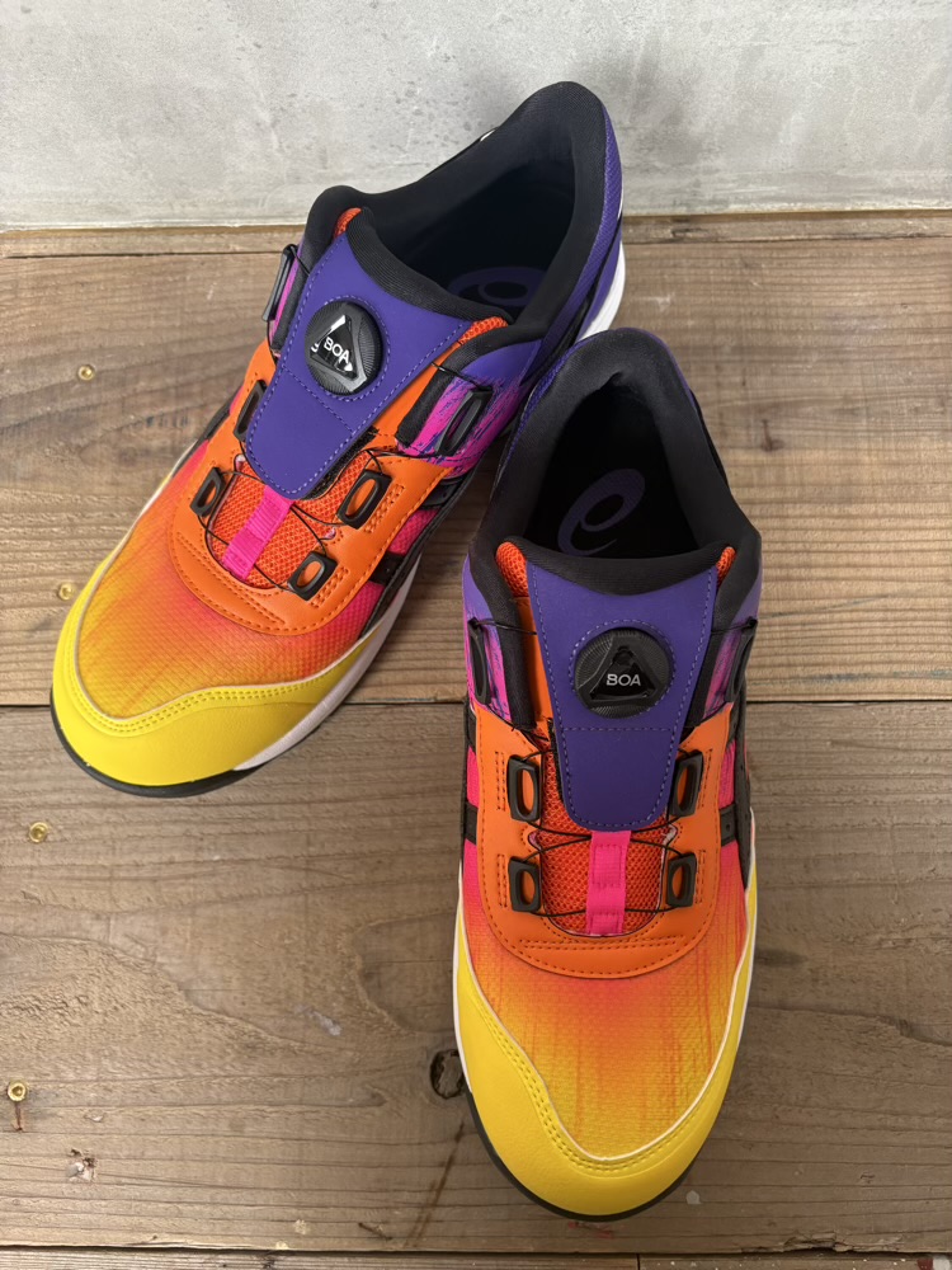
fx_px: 953
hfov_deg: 53.1
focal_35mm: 26
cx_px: 476
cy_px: 635
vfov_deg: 67.3
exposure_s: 1/98
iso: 125
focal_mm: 5.96
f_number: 1.6
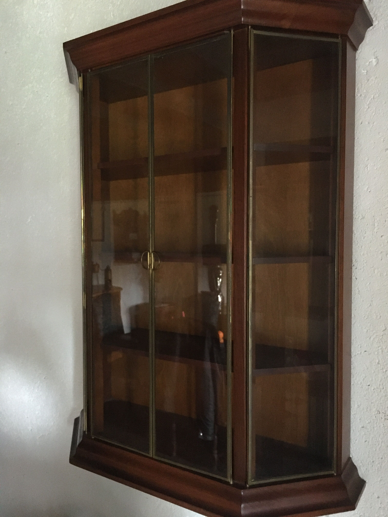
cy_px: 258
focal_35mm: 29
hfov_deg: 48.2
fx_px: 433
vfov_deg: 61.7
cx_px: 194
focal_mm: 4.15
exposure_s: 1/17
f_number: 2.2
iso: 400
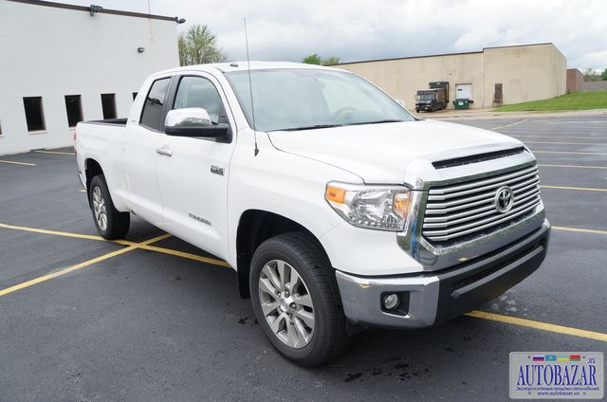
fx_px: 454
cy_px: 201
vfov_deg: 47.7
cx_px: 304
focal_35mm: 27
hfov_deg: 67.5
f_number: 7.1
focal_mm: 18
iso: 200
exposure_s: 1/200
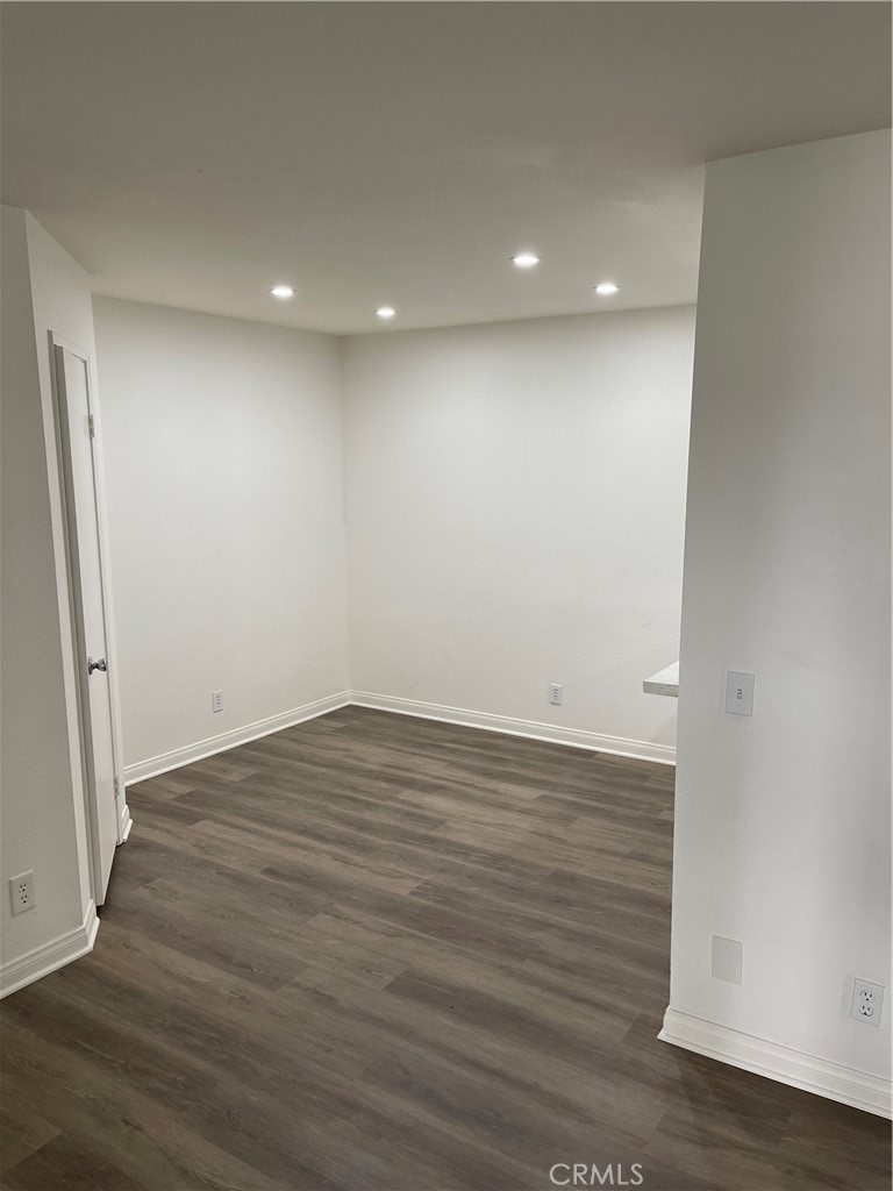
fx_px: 860
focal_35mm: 25
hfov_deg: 54.9
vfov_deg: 69.4
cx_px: 446
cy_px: 596
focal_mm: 5.1
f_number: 1.6
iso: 100
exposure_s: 1/120
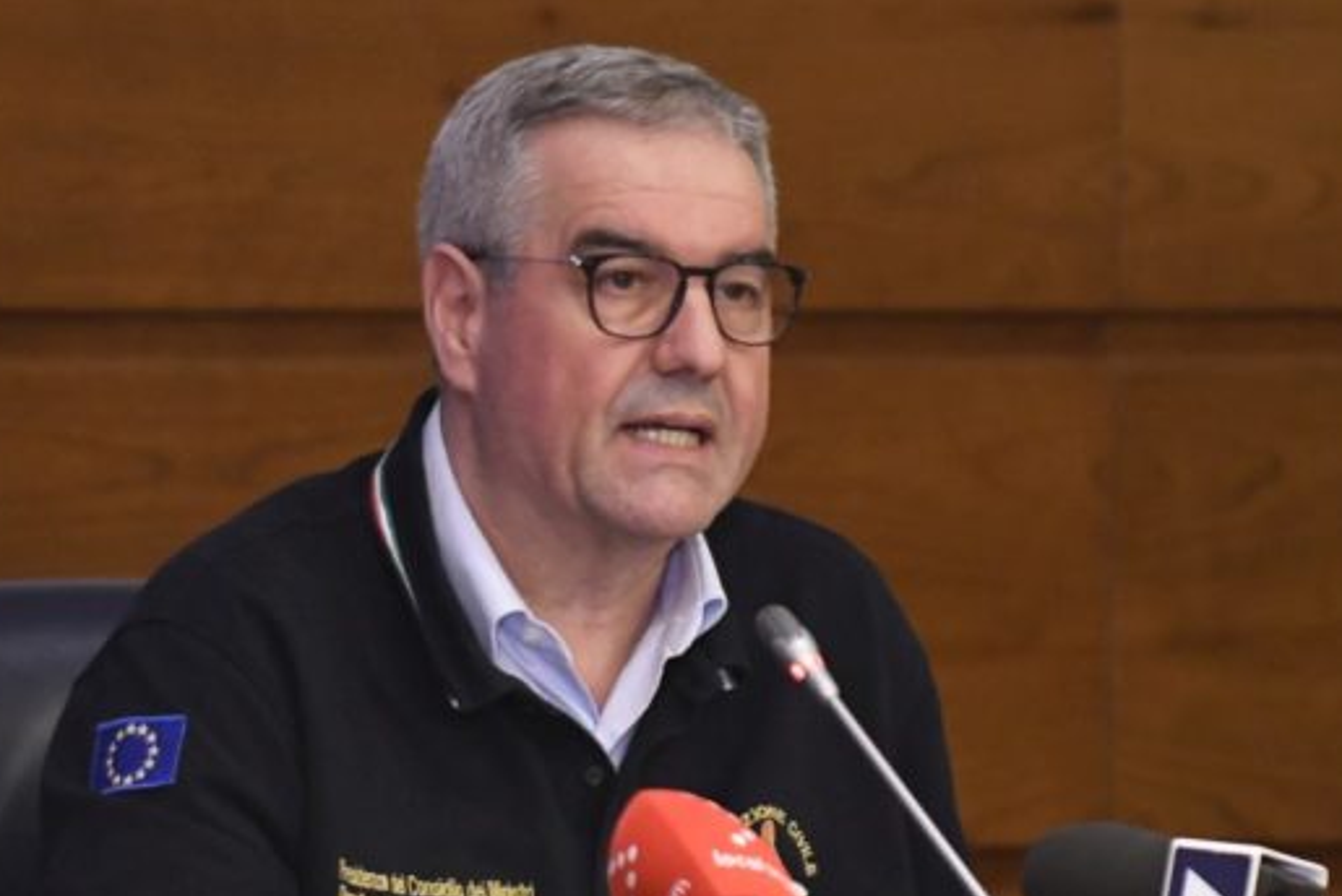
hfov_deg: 4.6
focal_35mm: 447
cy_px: 537
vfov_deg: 3.1
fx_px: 16672
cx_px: 545
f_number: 2.8
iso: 5000
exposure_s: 1/320
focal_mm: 200
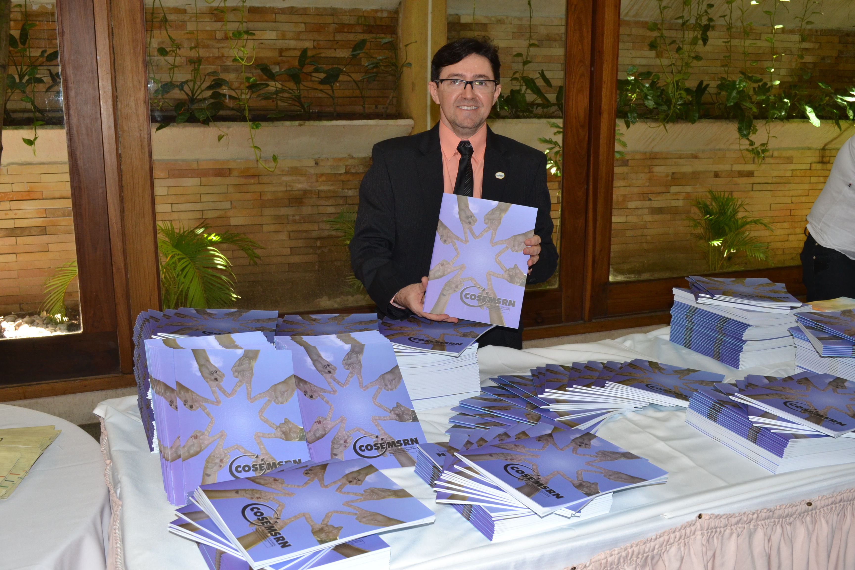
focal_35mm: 36
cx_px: 428
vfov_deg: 36.9
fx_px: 855
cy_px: 285
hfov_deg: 53.1
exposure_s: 1/50
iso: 800
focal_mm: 24
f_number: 7.1
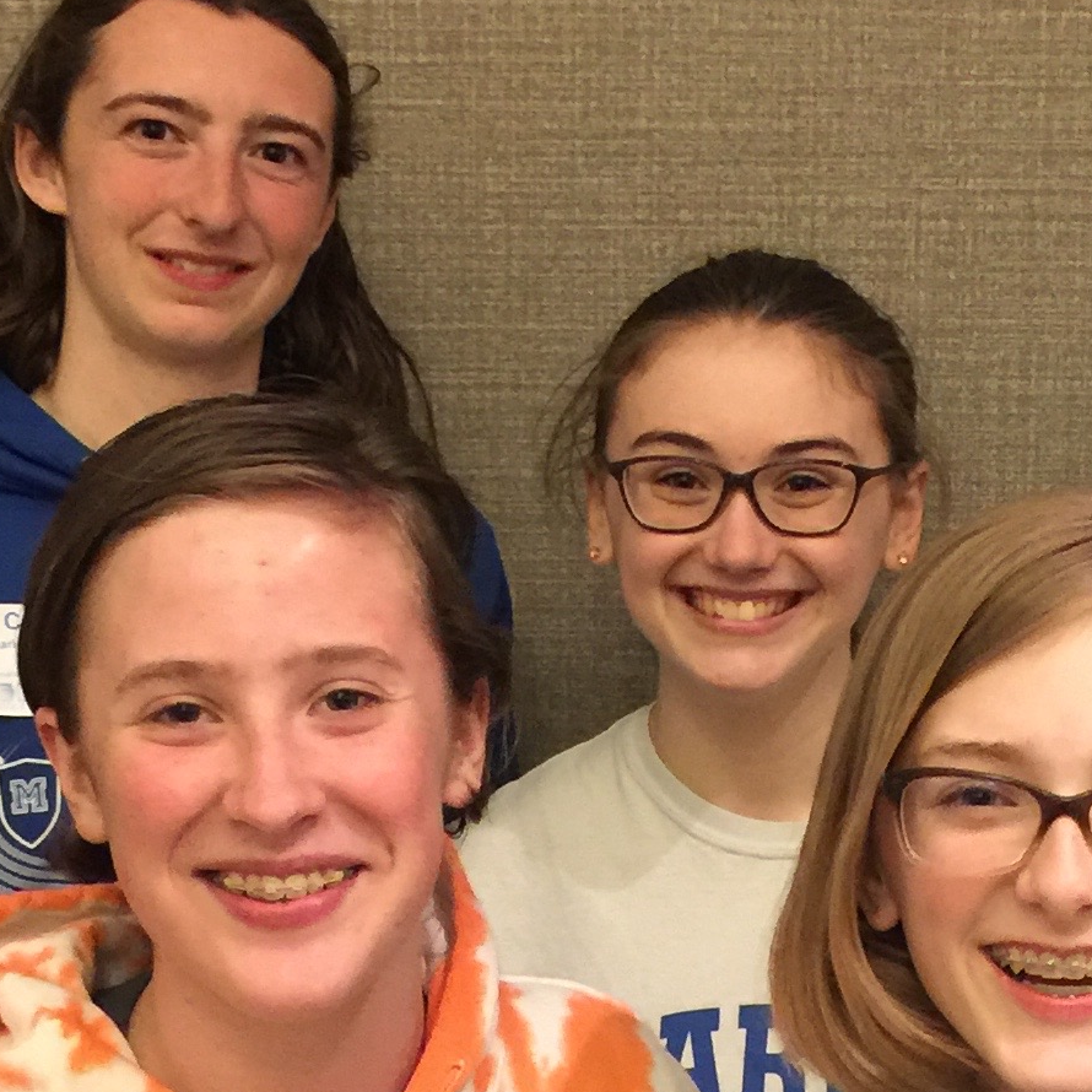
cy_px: 953
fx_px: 3355
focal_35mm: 94
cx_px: 838
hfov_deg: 18.4
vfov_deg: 18.2
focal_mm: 4.15
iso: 125
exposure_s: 1/10
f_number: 2.2
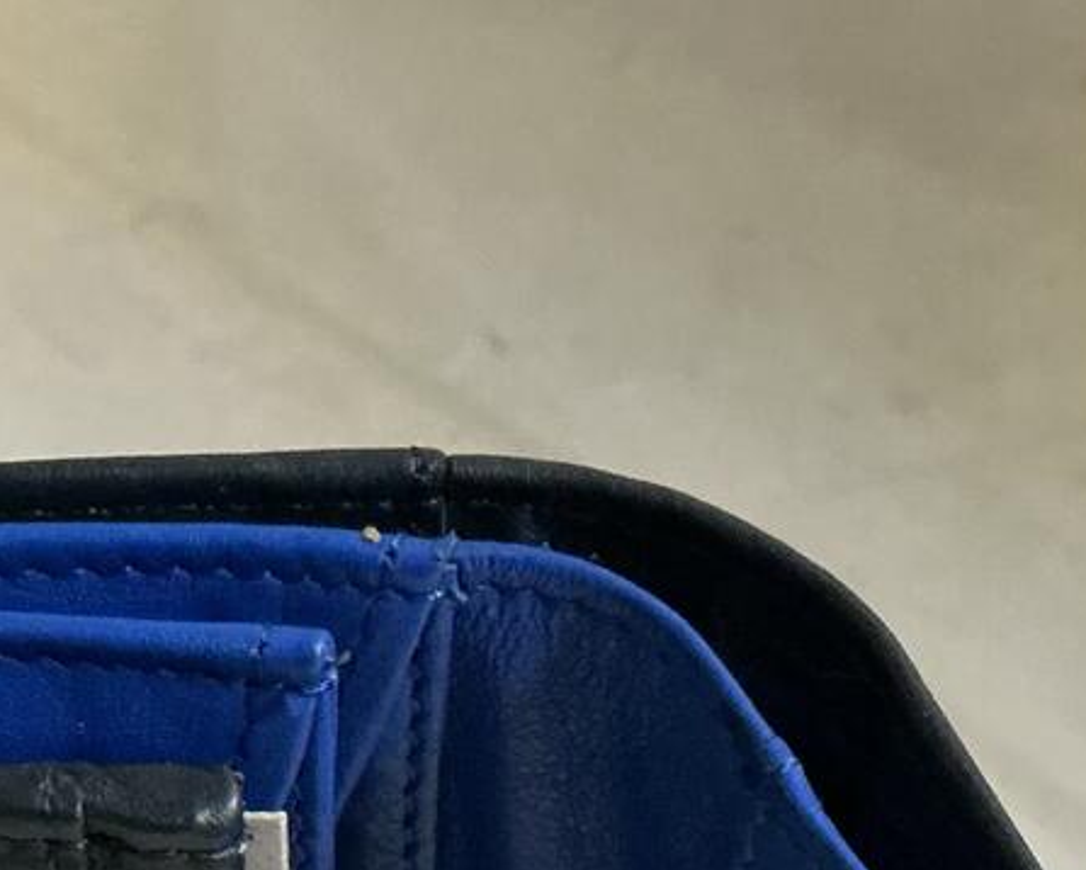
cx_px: 413
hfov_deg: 20.1
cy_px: 1131
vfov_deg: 15.4
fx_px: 3055
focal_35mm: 95
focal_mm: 3
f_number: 1.8
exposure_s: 1/50
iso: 250
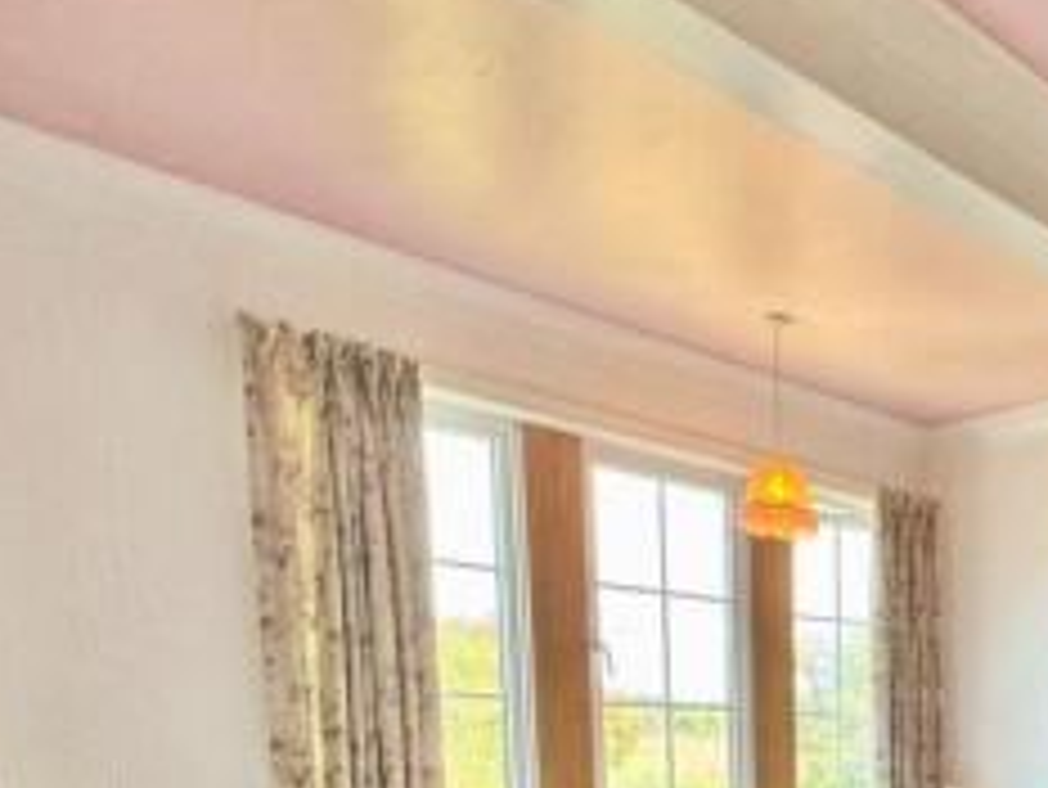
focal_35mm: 35
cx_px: 1194
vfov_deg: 34.7
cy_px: 880
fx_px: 1060
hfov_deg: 40.6
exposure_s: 1/100
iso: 80
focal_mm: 2.22
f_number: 2.2
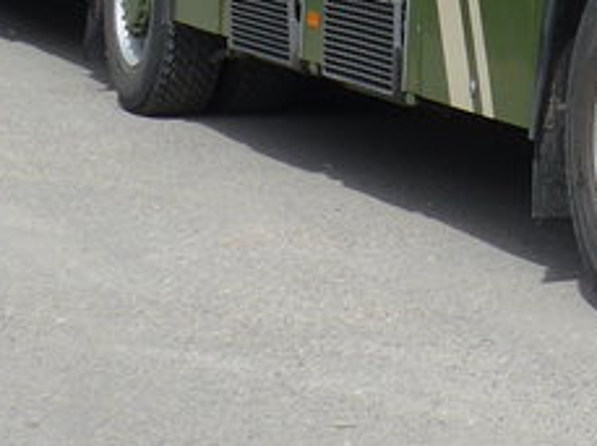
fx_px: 3254
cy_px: -456
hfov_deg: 10.0
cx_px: 1032
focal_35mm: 189
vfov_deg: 7.5
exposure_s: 1/2000
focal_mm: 7.5
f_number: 2.8
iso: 80
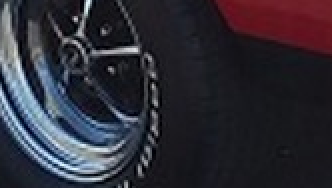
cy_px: -208
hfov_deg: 11.9
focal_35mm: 181
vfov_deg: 6.5
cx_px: 122
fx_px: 1596
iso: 50
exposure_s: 1/486
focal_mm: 2.91
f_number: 1.9
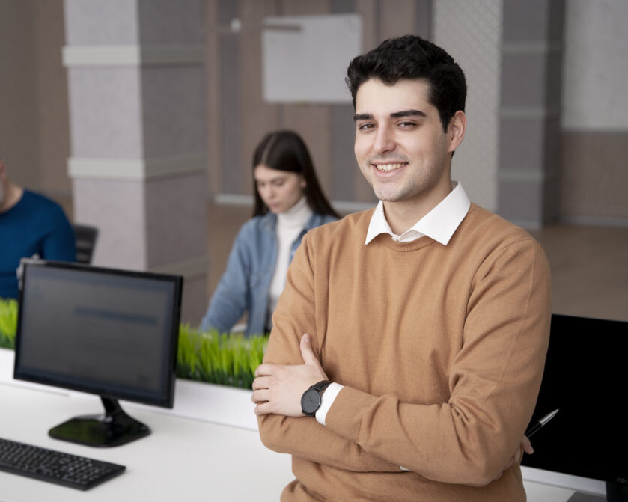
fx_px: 1173
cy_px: 250
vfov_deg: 24.2
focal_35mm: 63
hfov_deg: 29.9
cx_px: 252
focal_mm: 55.1
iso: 320
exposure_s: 1/800
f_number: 3.2
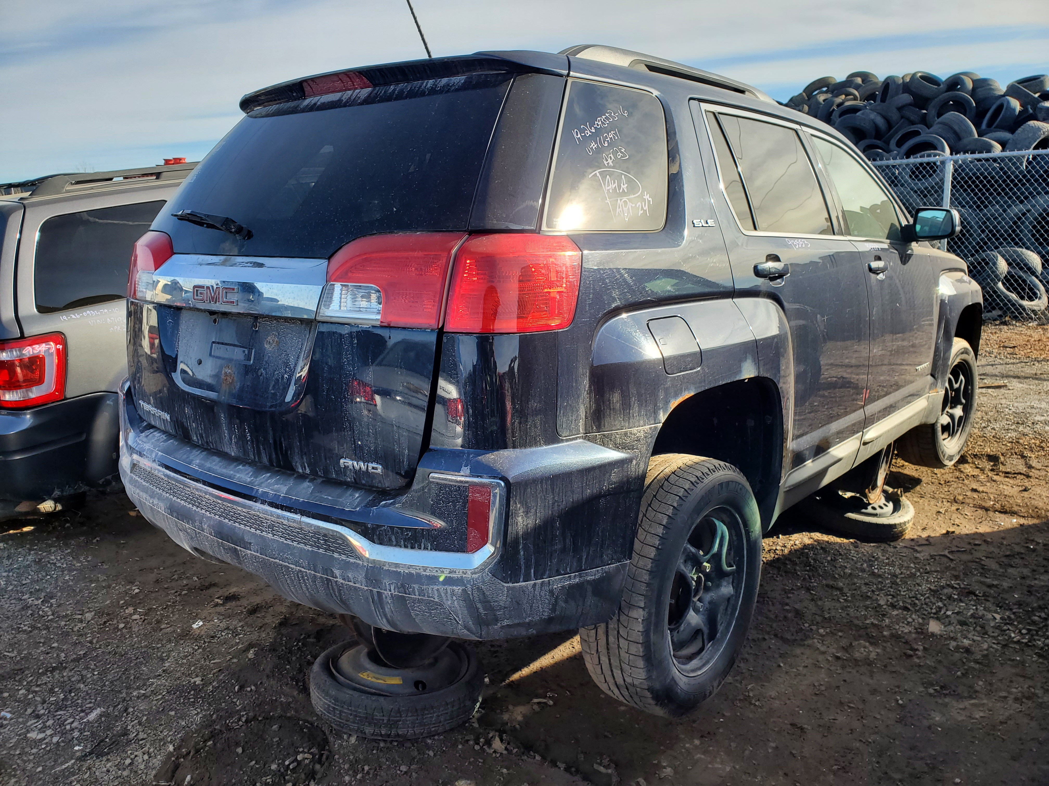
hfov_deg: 67.3
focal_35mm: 26
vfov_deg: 53.1
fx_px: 788
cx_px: 524
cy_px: 393
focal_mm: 4.3
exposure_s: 1/654
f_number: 2.4
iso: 50
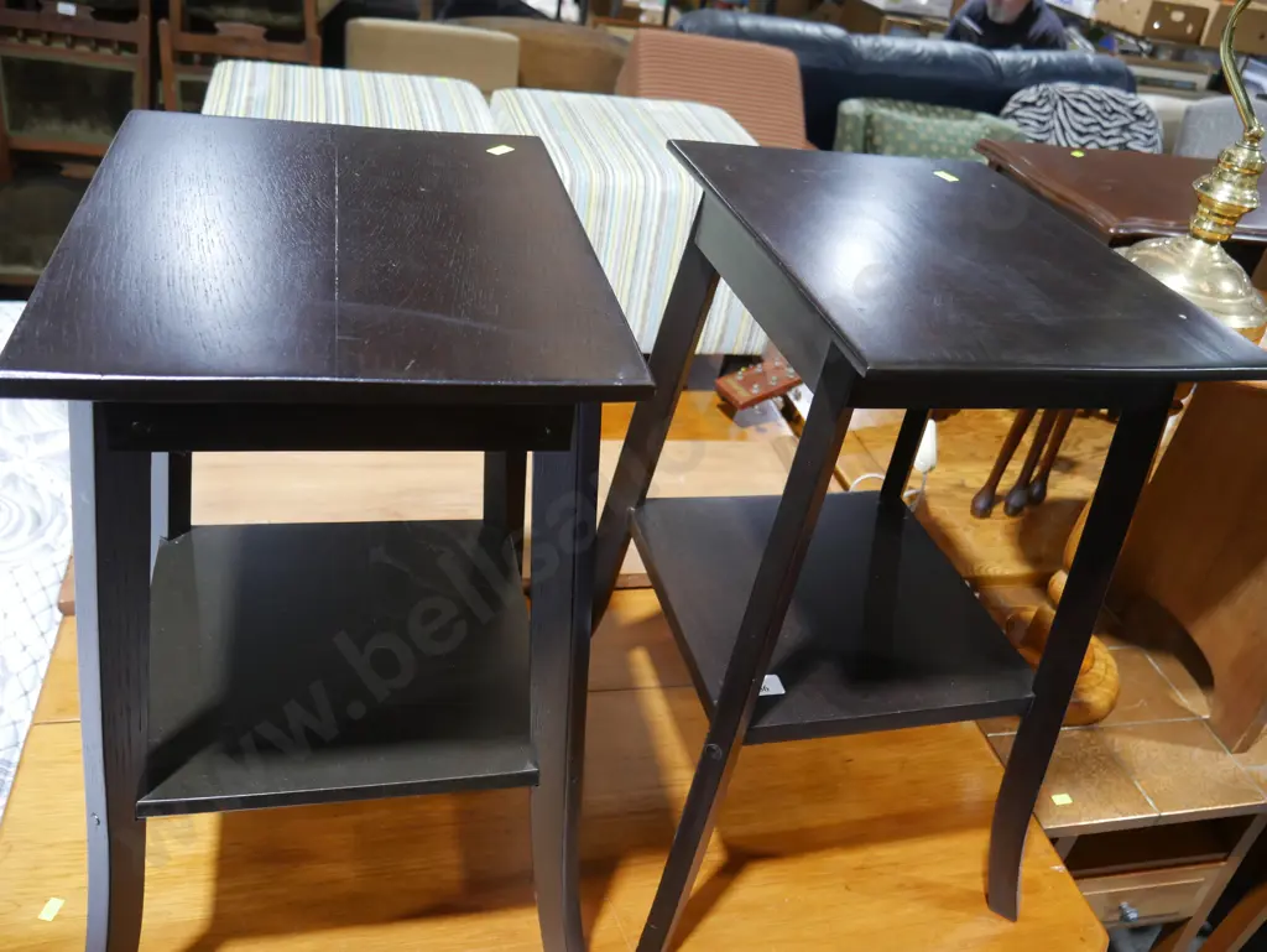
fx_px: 1025
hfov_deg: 63.4
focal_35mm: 28
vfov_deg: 49.8
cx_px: 634
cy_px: 476
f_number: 3.5
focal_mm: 14
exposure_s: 1/60
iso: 800
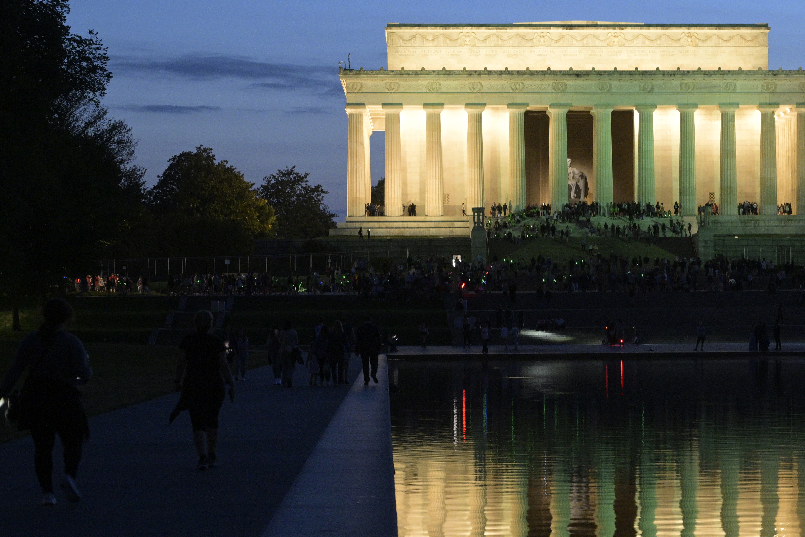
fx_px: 2191
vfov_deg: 13.9
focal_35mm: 98
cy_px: 366
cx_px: 565
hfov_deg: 20.7
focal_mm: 48
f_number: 4
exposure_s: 1/15
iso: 2500
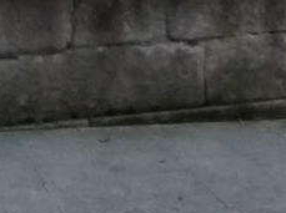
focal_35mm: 112
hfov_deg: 17.6
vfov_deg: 10.2
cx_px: 176
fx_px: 924
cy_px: -399
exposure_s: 1/126
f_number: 2.2
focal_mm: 1.42
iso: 100
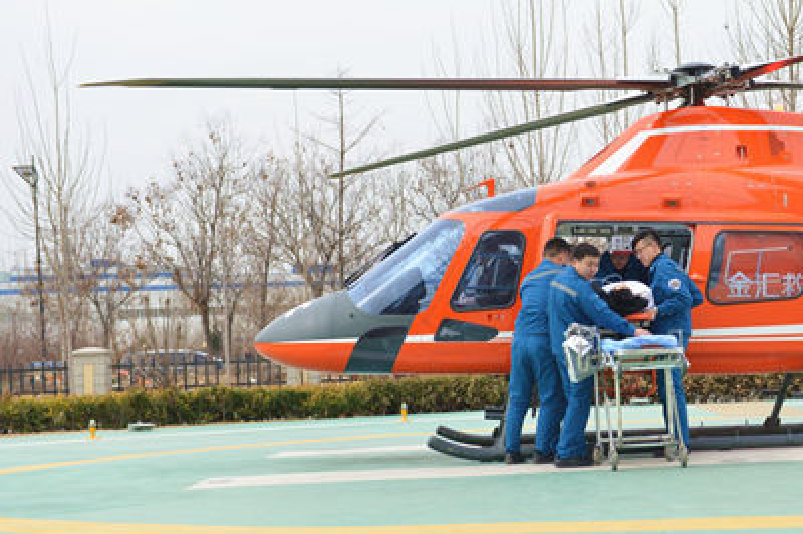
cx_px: 723
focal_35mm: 76
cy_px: 304
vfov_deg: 17.9
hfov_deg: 25.8
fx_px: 1694
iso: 640
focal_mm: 38
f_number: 3.5
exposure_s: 1/5000
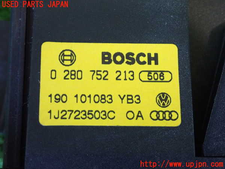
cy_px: 84
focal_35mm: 77
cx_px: 112
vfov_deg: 19.1
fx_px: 500
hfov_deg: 25.3
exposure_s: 1/50
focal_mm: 13.65
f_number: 4.1
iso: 1250
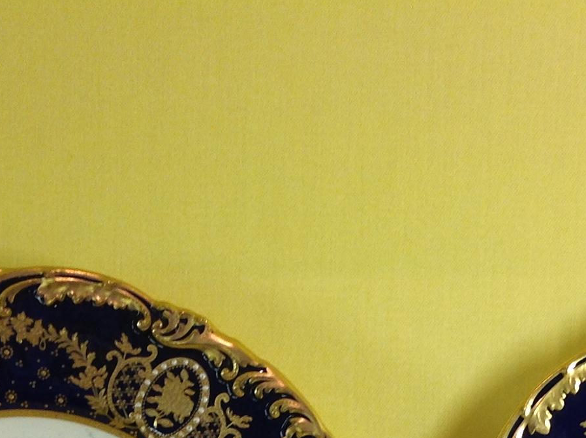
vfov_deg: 13.9
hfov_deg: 19.4
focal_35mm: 101
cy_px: 619
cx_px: 378
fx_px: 1708
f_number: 2.4
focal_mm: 4.28
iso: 50
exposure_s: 1/33
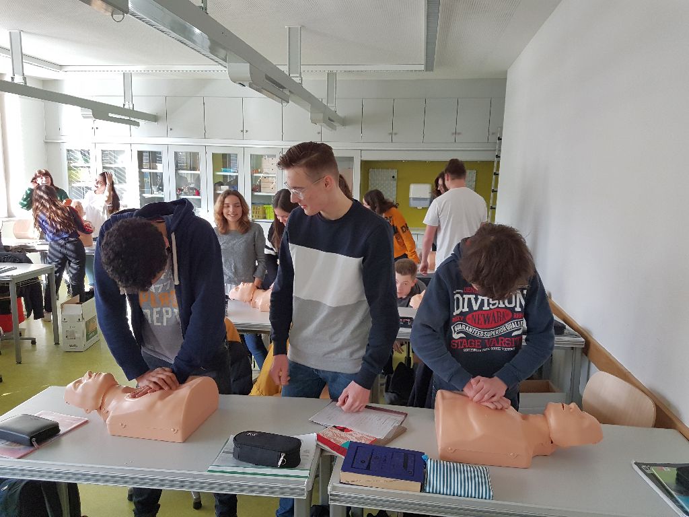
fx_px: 518
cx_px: 344
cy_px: 258
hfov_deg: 67.3
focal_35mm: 26
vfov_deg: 53.1
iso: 125
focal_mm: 4.2
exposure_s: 1/50
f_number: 1.7
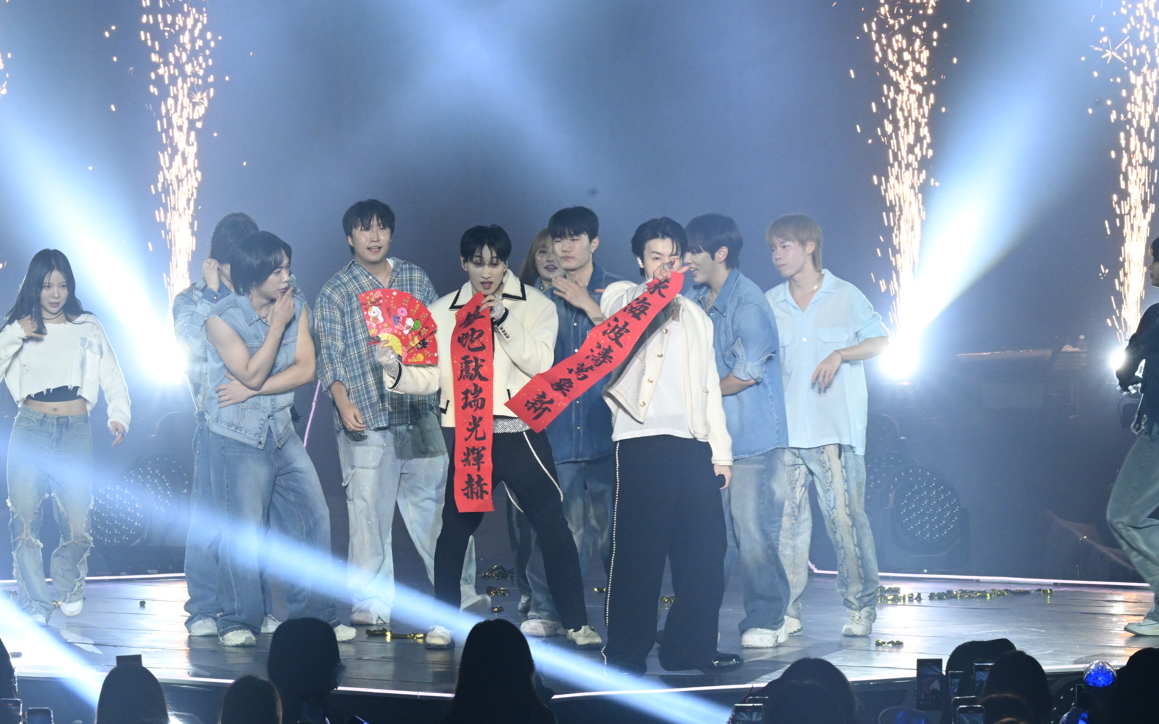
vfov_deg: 4.6
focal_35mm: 283
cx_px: 580
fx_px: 8939
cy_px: 375
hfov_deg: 7.4
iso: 3200
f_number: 16
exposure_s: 1/160
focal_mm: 185
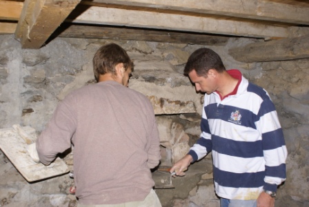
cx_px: 154
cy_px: 104
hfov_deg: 46.3
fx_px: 361
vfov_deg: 32.0
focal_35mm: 42
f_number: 5.6
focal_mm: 28
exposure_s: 1/60
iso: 400
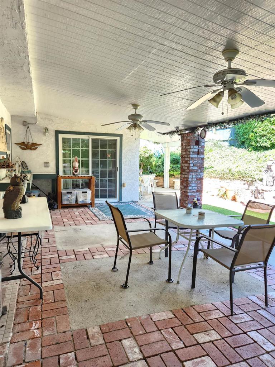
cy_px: 184
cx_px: 138
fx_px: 244
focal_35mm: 23
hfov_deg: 58.9
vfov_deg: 73.9
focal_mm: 5.4
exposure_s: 1/120
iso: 160
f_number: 1.8
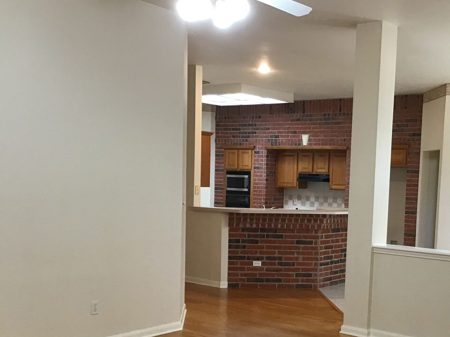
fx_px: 611
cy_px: 242
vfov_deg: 30.5
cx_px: 327
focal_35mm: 47
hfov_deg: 39.5
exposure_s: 1/30
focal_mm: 3.3
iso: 80
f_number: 2.4
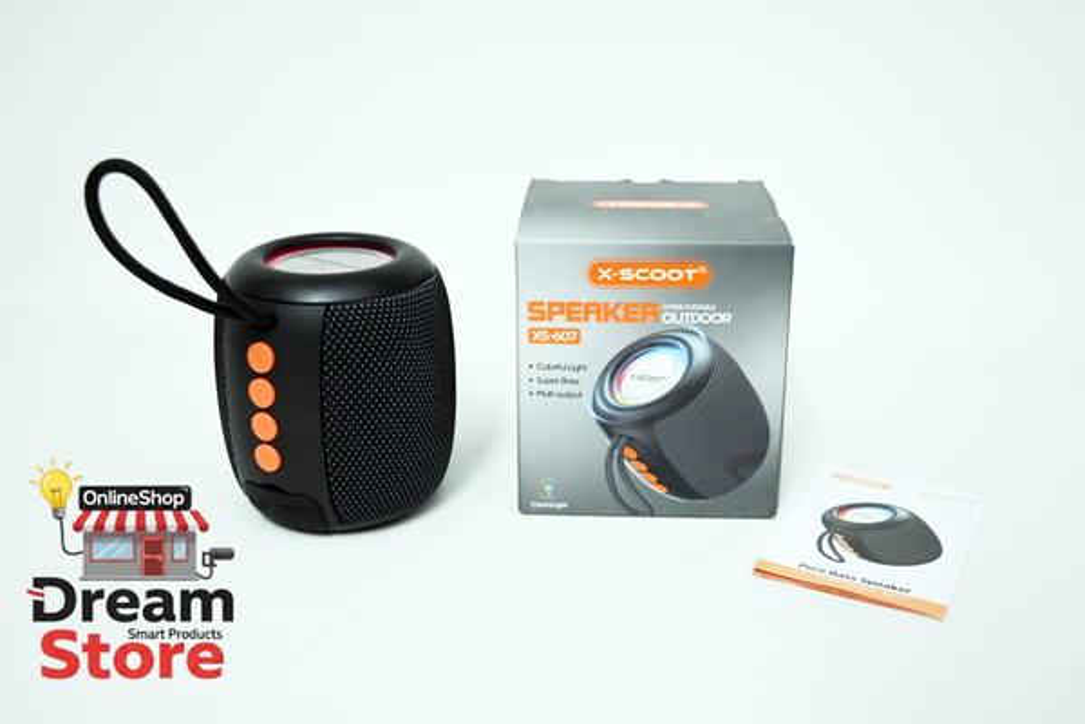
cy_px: 362
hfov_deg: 46.4
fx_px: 1266
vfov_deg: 31.9
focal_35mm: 42
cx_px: 542
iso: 2500
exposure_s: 1/125
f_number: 4.2
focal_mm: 28
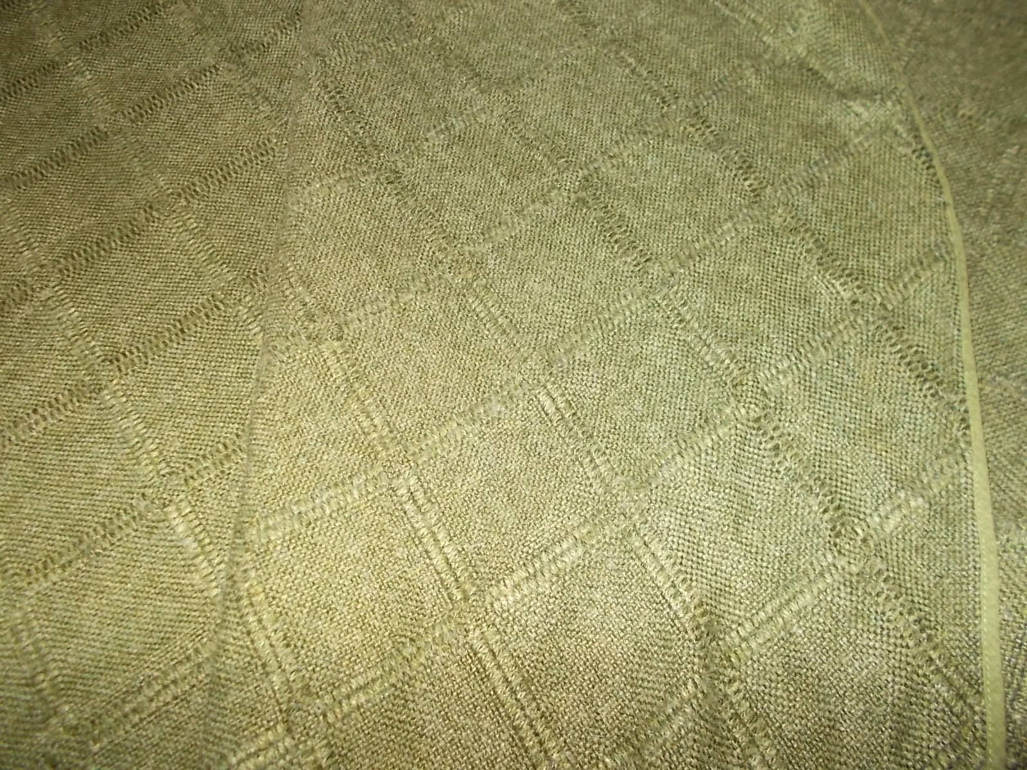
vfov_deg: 53.1
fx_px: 771
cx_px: 514
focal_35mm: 26
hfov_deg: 67.3
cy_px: 385
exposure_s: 1/25
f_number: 3.2
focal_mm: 4.6
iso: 200
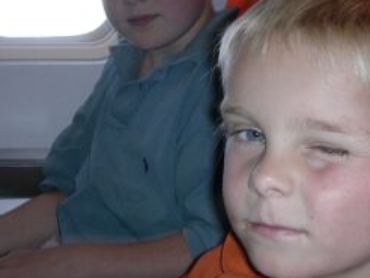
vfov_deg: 20.5
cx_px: 256
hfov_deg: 26.8
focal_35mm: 72
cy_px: 120
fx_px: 770
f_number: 2.9
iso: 70
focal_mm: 6.7
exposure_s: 1/64
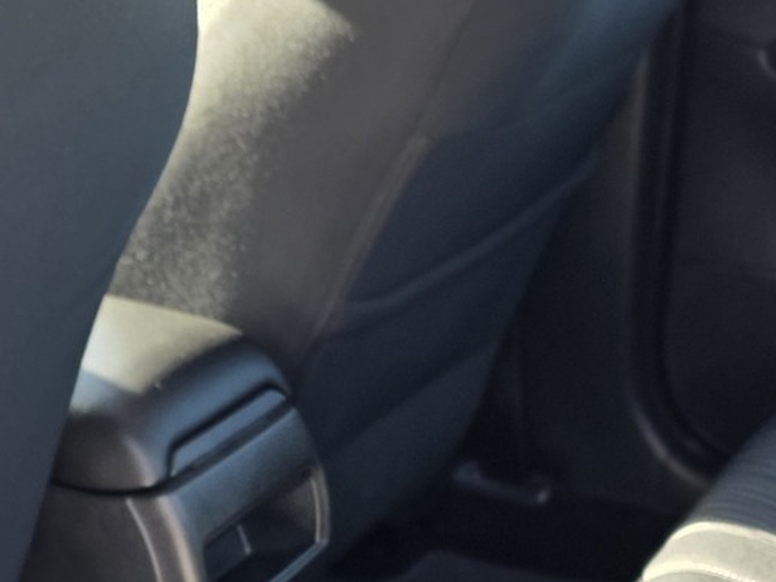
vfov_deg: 15.1
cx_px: 629
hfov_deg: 20.6
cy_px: 740
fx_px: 2108
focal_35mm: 94
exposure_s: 1/180
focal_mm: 6.3
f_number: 1.7
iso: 125
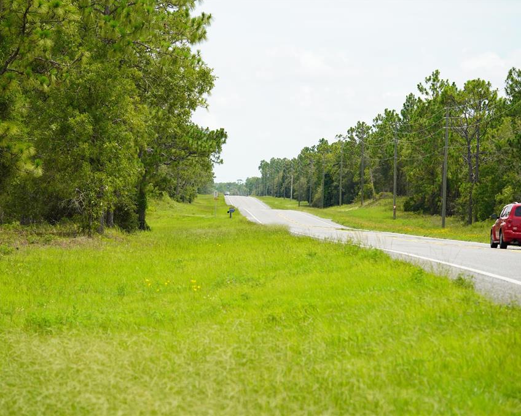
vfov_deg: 9.1
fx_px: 2621
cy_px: 207
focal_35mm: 170
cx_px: 246
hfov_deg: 11.4
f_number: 7.1
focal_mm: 150
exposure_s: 1/200
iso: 100
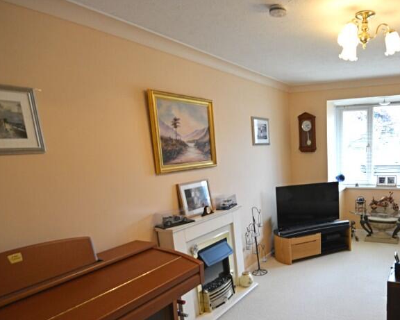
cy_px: 213
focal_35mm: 25
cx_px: 316
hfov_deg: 62.7
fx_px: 296
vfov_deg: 55.6
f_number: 8
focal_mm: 10
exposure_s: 1/10
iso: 400
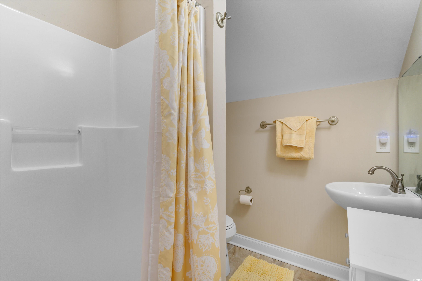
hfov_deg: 100.4
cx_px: 211
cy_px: 140
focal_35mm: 15
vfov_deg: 77.3
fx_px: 176
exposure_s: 1/6
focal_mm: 10
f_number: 4.5
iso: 100
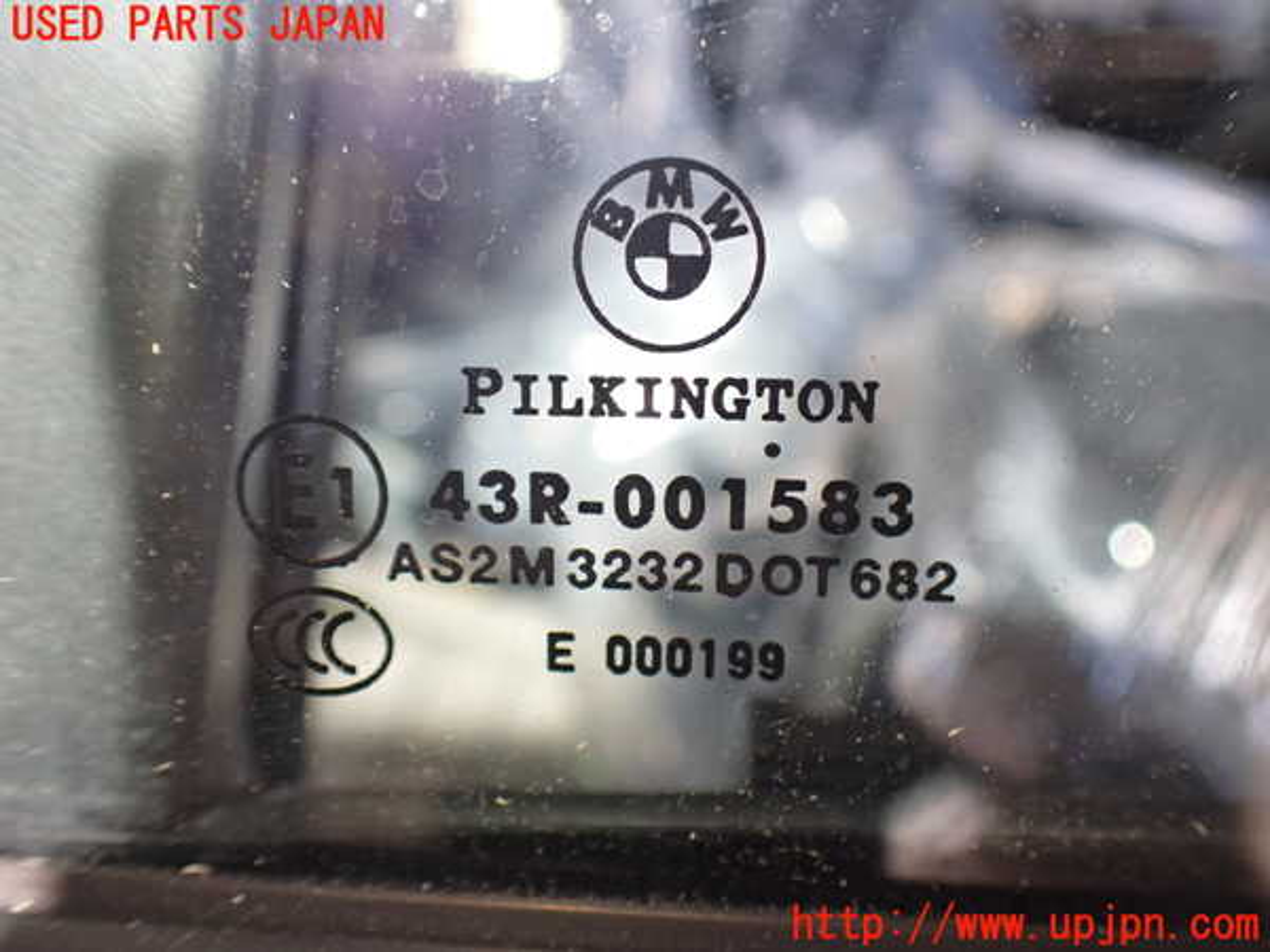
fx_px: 1101
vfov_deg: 46.8
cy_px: 476
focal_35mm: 30
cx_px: 635
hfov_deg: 60.0
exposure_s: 1/125
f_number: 2.3
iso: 250
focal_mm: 5.4
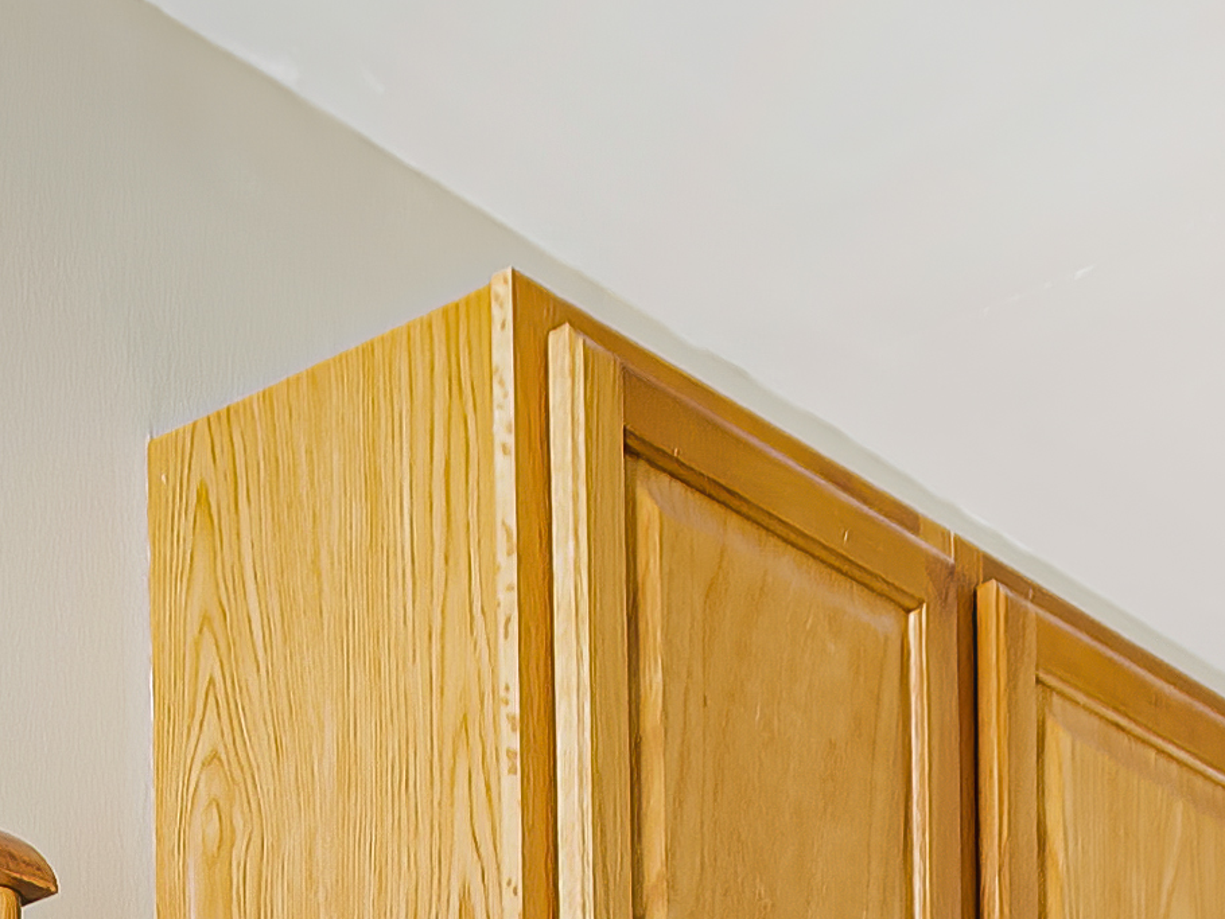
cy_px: 2182
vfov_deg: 11.9
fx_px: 3592
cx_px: 462
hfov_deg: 19.3
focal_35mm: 101
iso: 400
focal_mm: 11.5
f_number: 9
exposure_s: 1
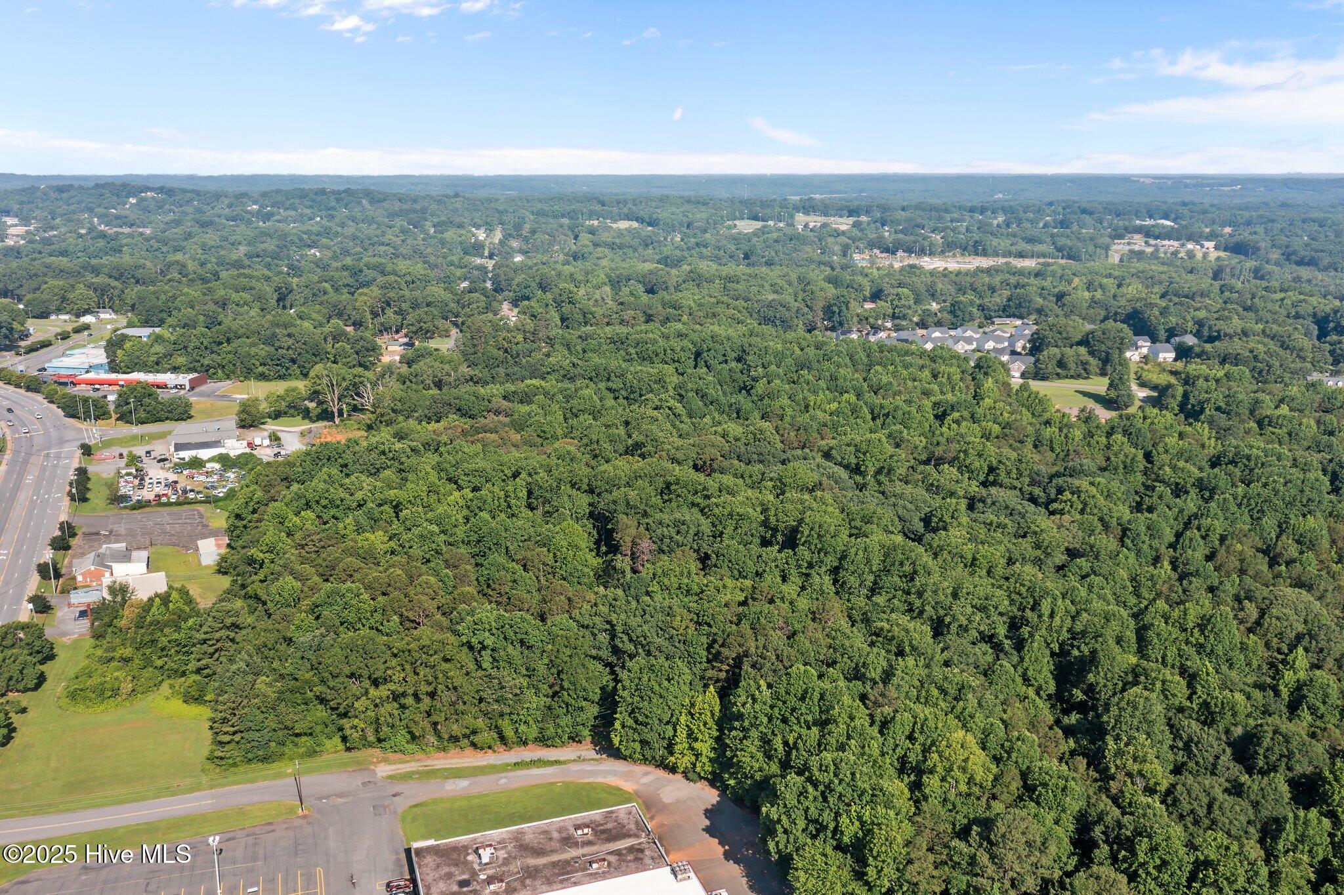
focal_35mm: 28
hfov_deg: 65.5
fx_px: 1045
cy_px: 448
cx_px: 672
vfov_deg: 46.4
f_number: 5
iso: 100
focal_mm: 10.26
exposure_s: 1/400
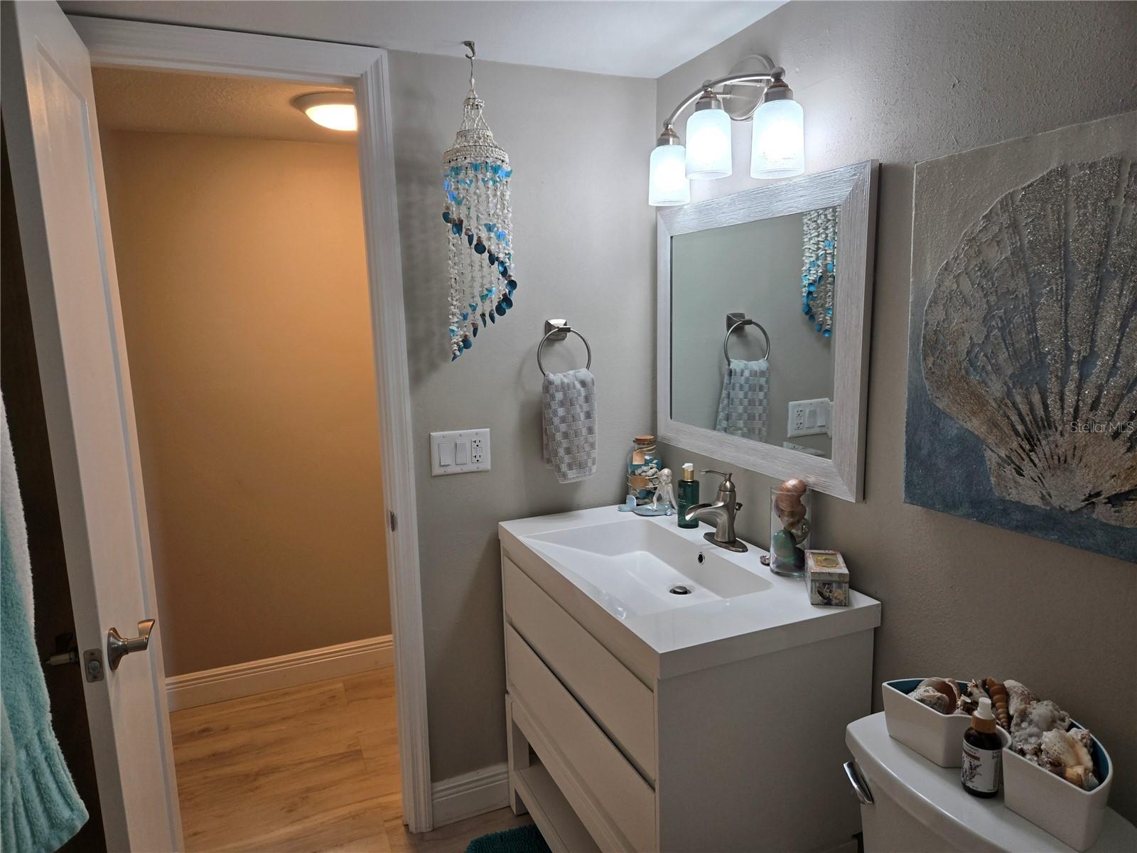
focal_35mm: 23
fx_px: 755
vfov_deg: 58.9
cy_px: 426
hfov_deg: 73.9
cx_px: 568
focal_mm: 5.4
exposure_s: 1/120
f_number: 1.8
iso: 64
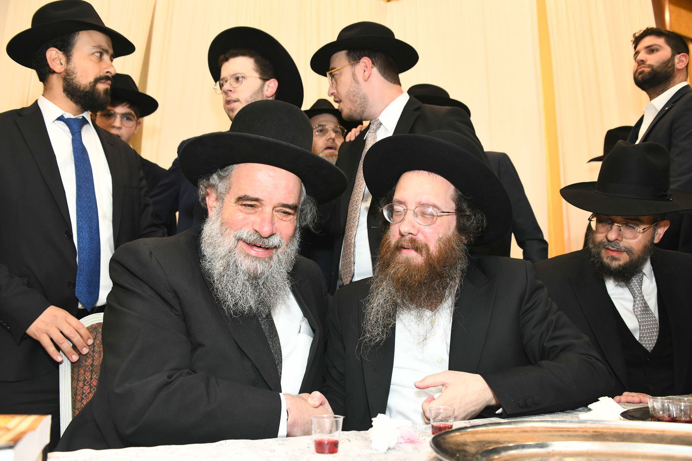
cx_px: 346
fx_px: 538
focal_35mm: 28
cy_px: 230
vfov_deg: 46.4
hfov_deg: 65.5
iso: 2000
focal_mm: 28
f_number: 5.6
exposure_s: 1/125
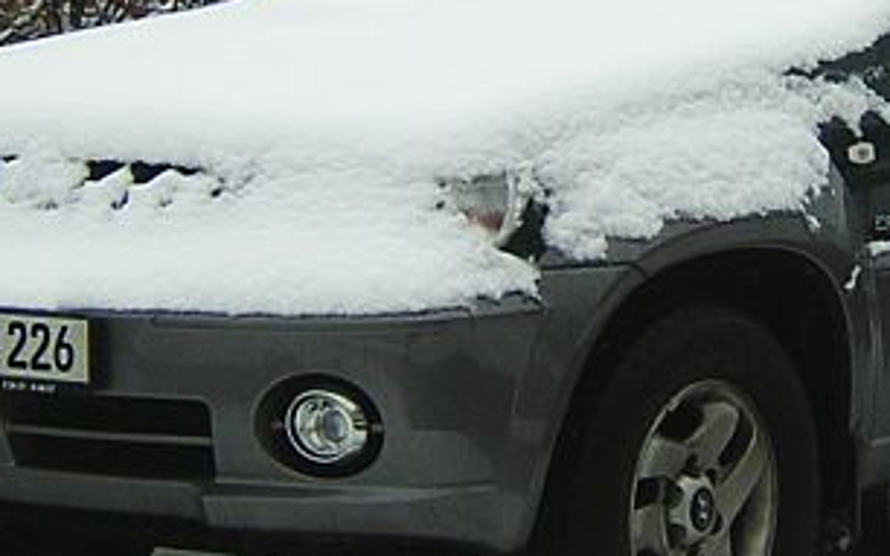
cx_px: 643
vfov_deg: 11.5
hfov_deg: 18.4
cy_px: 17
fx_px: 2740
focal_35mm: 113
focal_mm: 6.6
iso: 100
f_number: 3.1
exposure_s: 1/344
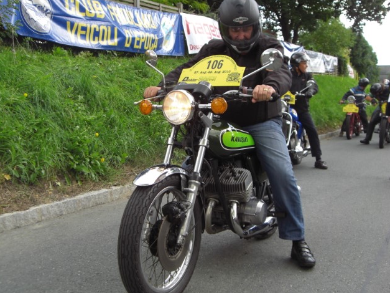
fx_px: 541
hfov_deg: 39.7
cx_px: 193
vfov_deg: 30.3
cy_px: 145
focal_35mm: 48
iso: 64
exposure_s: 1/160
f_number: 3
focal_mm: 7.6
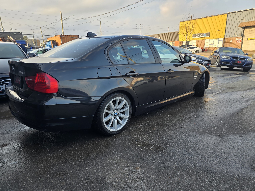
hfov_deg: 73.9
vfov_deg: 58.9
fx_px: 169
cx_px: 128
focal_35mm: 23
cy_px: 96
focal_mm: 6.3
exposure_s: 1/245
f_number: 1.7
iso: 12
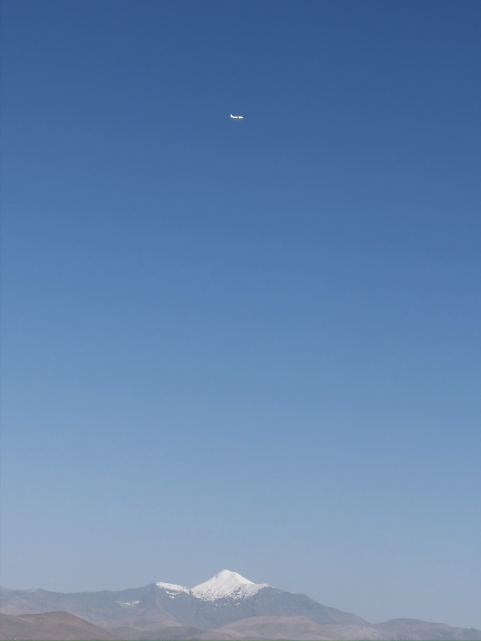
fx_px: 3705
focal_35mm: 200
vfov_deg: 9.9
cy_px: 320
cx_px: 240
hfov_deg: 7.4
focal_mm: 16.89
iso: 16
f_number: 2.8
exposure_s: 1/851
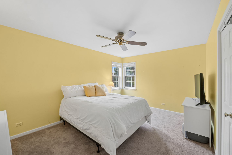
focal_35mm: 17
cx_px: 119
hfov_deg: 93.2
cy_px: 78
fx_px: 110
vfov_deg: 70.5
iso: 400
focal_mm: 15
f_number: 8
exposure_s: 1/10
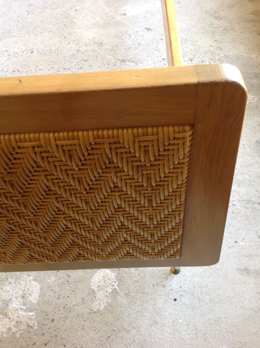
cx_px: 130
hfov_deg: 40.6
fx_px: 351
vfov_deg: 52.7
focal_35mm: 35
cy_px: 174
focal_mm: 4.28
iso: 64
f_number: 2.4
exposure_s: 1/15
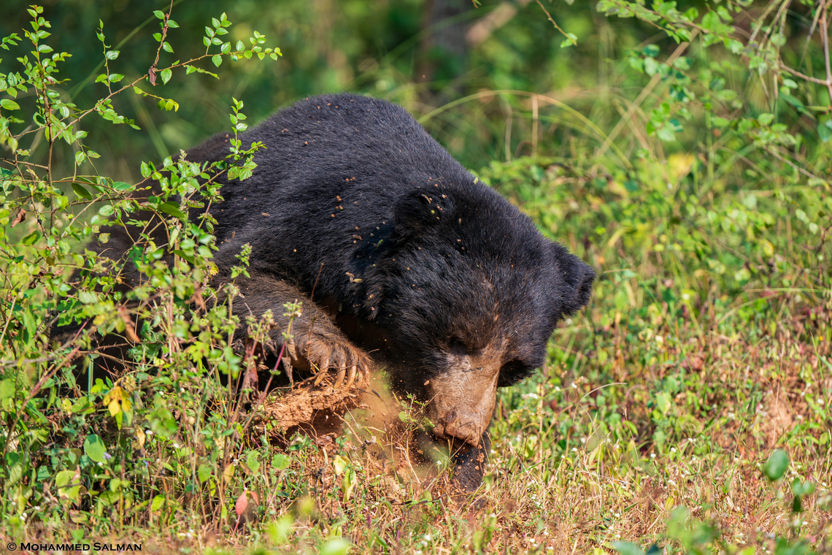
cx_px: 416
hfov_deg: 3.4
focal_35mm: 600
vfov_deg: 2.3
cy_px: 278
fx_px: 13866
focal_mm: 600
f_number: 4.5
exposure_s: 1/1600
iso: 1600
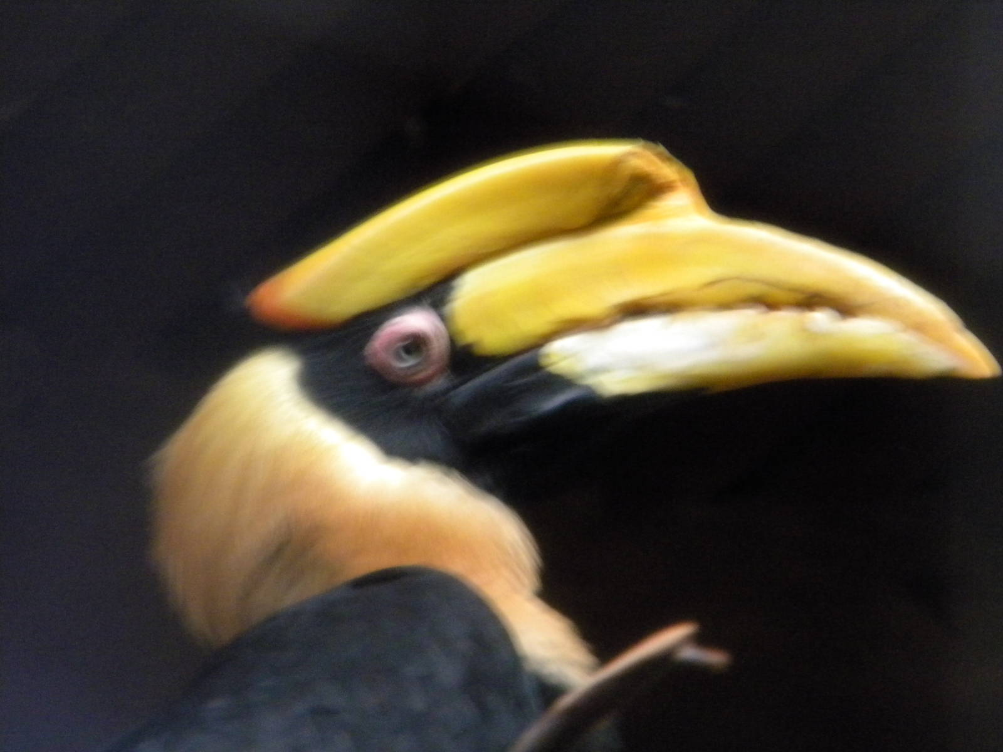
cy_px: 376
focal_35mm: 335
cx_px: 502
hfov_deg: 5.9
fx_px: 9707
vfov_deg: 4.4
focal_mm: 60.7
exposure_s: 1/7.2
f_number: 5.4
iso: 800
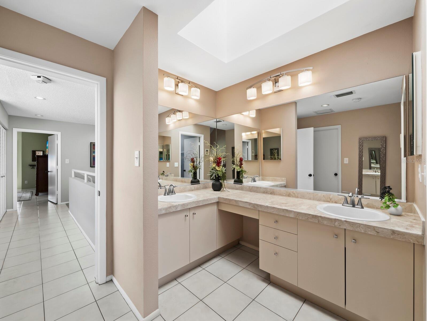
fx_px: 173
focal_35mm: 14
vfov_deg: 85.7
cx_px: 214
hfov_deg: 102.0
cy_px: 160
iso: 400
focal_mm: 7
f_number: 11
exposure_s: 1/4
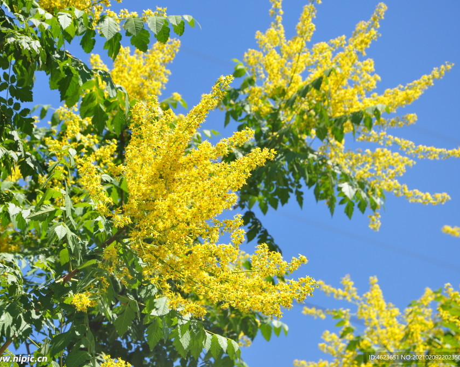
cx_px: 211
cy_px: 184
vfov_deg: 8.7
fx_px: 2430
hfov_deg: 10.8
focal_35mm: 179
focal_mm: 105
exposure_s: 1/250
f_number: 10
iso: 200
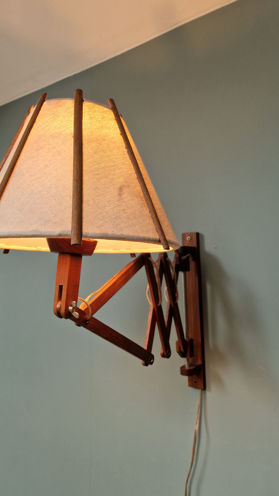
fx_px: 342
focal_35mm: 26
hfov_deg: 44.2
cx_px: 115
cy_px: 245
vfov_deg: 71.9
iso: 100
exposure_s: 1/100
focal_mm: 5.4
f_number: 1.8
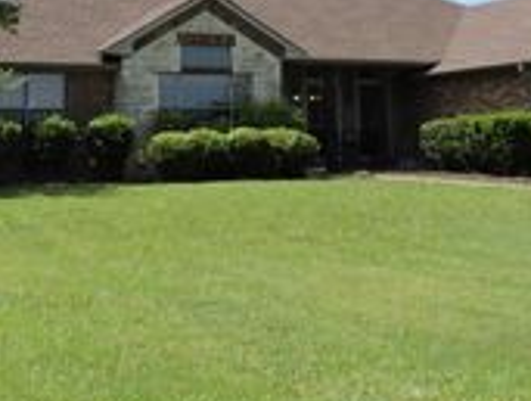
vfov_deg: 20.6
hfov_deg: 27.7
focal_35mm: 70
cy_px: 33
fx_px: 1076
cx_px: 273
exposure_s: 1/500
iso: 220
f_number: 6.7
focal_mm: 4.3
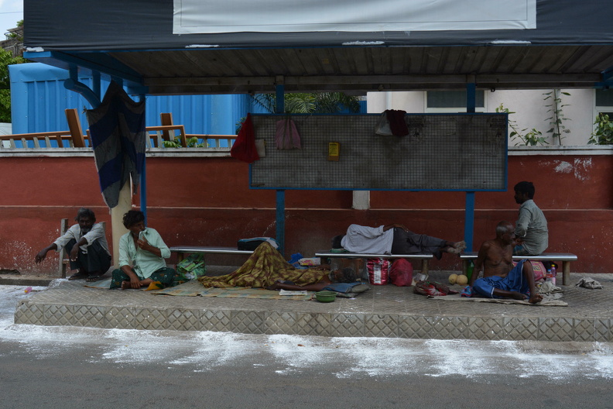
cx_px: 306
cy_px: 204
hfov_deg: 49.6
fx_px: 664
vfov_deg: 34.2
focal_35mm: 39
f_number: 8
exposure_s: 1/250
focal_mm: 26
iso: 200
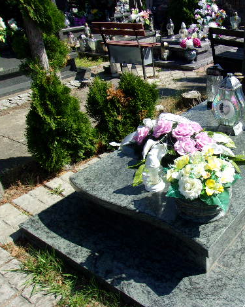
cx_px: 203
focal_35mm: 36
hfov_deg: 39.2
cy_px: 152
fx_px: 326
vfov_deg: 50.3
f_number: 10.4
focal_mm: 4.9
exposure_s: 1/75
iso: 80
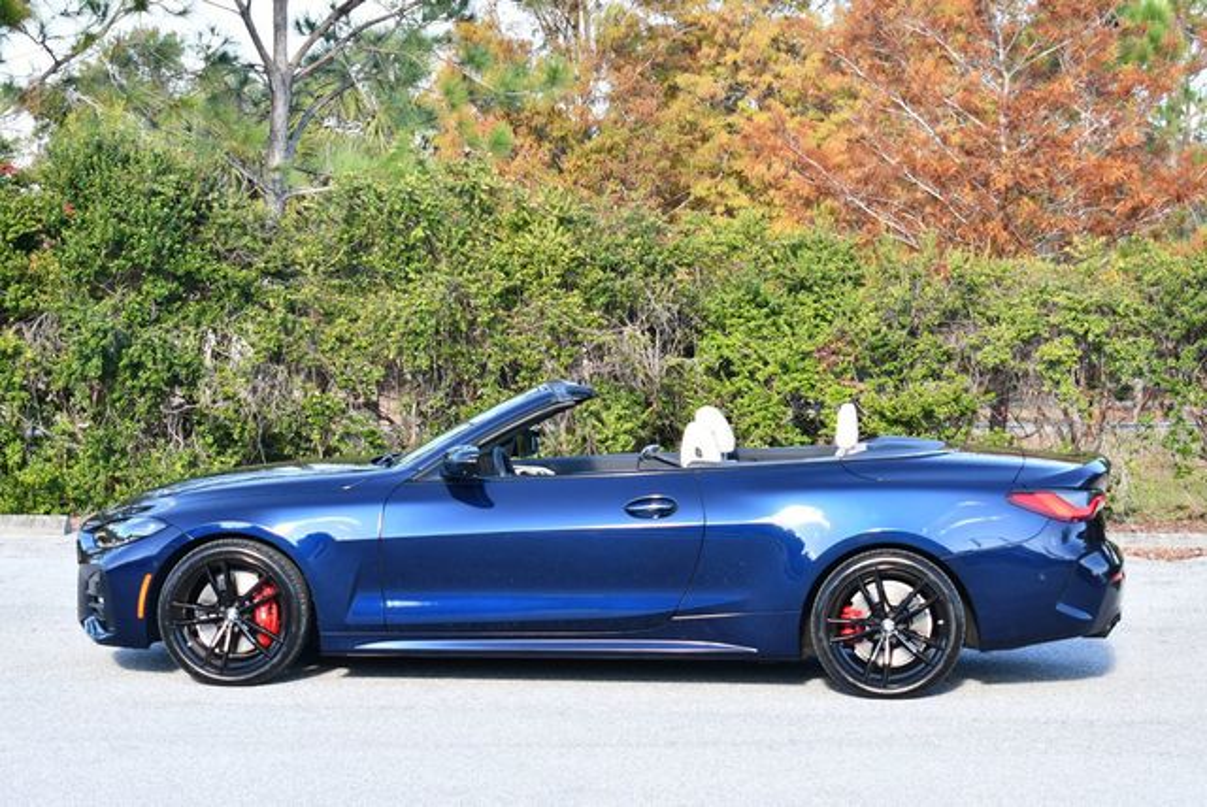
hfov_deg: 21.2
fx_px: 3222
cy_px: 404
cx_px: 604
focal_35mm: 96
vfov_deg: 14.3
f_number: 5.6
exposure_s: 1/250
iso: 360
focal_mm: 48
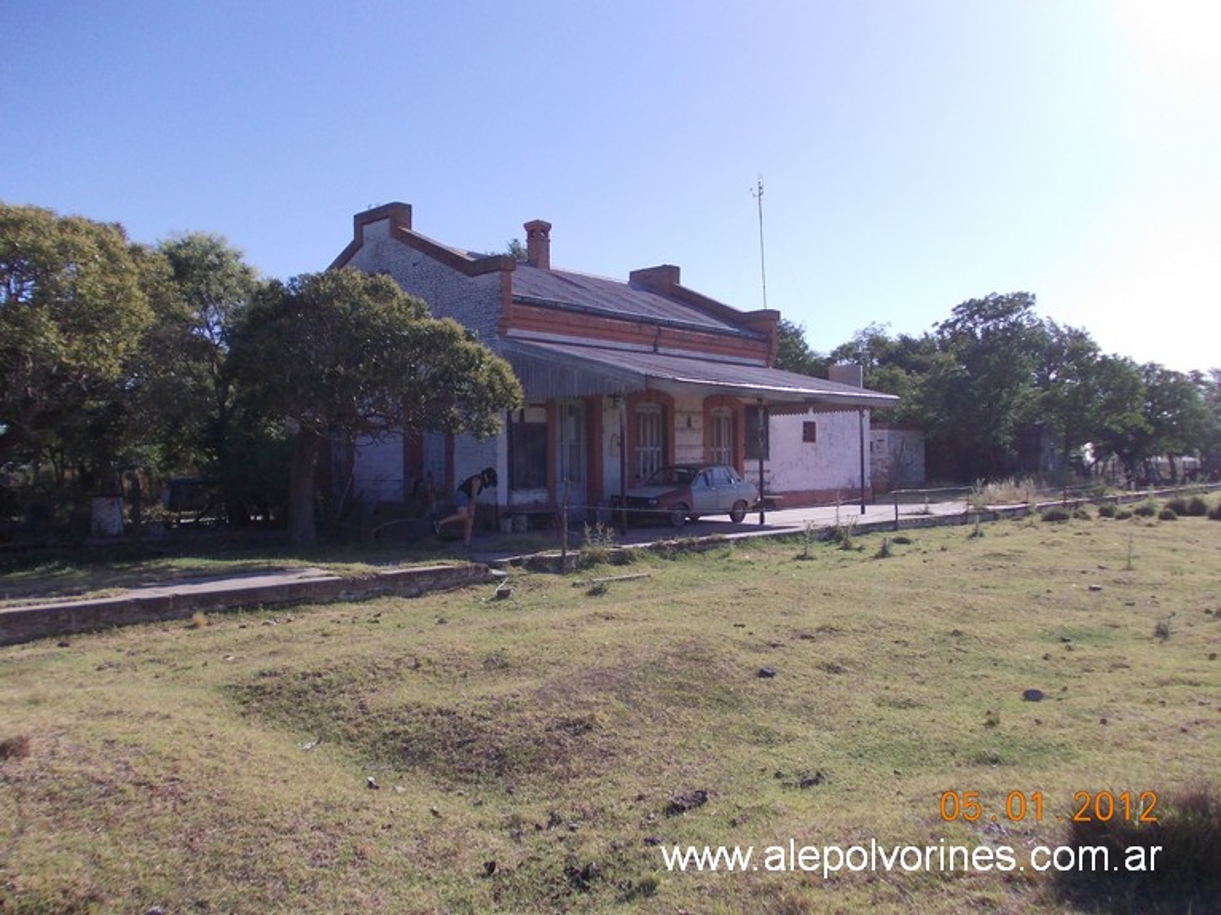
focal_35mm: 28
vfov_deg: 49.7
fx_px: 987
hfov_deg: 63.5
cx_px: 610
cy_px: 458
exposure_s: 1/320
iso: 80
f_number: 5.4
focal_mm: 4
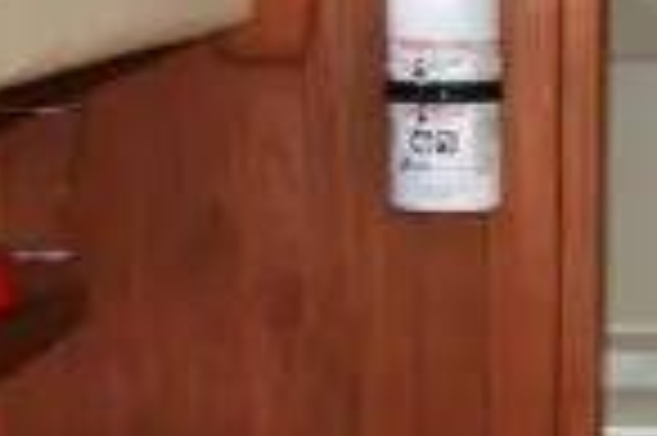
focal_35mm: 184
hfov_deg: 10.7
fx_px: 3354
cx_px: 1053
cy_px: 506
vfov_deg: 7.4
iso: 140
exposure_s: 1/125
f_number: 4.5
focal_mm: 28
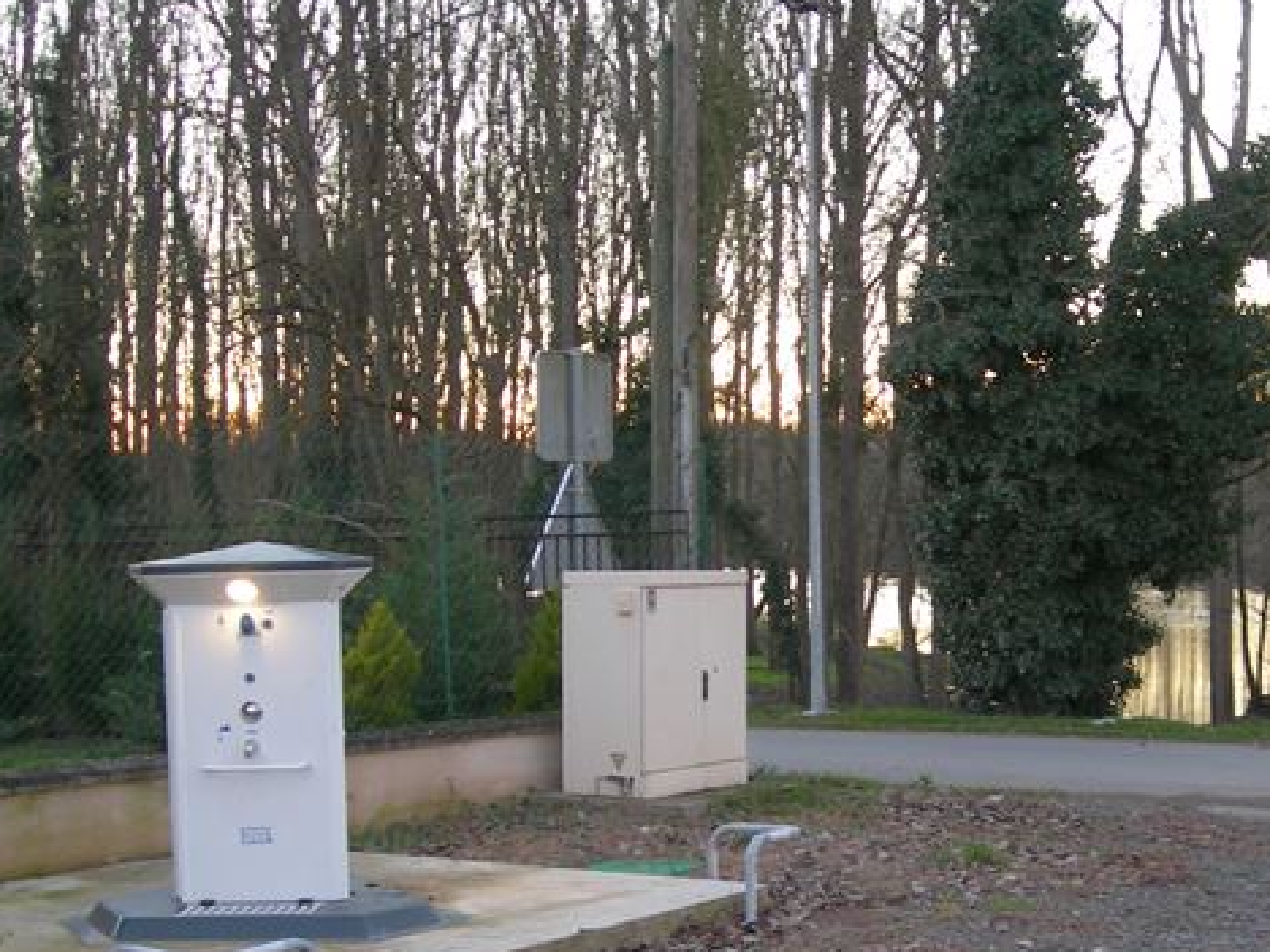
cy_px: 705
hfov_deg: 29.5
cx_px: 906
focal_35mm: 65
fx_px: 2385
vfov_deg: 22.4
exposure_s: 1/6.1
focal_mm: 7.8
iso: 50
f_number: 2.8
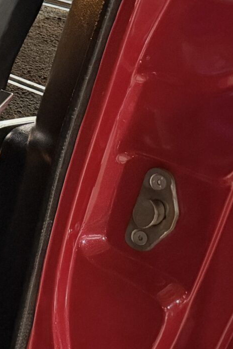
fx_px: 883
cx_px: -401
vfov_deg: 22.2
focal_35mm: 91
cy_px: 87
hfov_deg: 11.3
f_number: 1.78
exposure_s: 1/33
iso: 800
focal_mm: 6.76
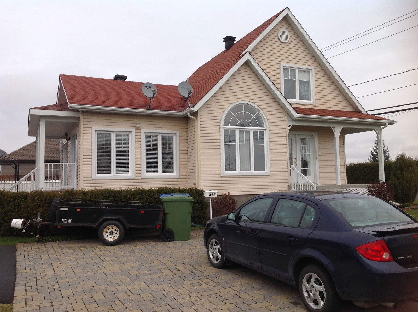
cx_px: 209
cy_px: 156
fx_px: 422
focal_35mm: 35
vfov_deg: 40.6
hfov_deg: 52.7
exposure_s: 1/1008
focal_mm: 4.28
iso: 50
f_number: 2.4
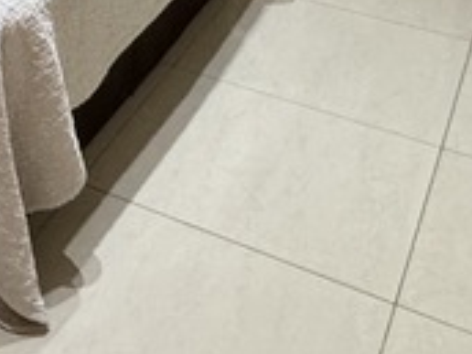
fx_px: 1118
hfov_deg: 20.9
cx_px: -195
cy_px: -294
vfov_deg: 15.4
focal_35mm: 82
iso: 320
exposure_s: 1/50
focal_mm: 2.22
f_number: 2.2
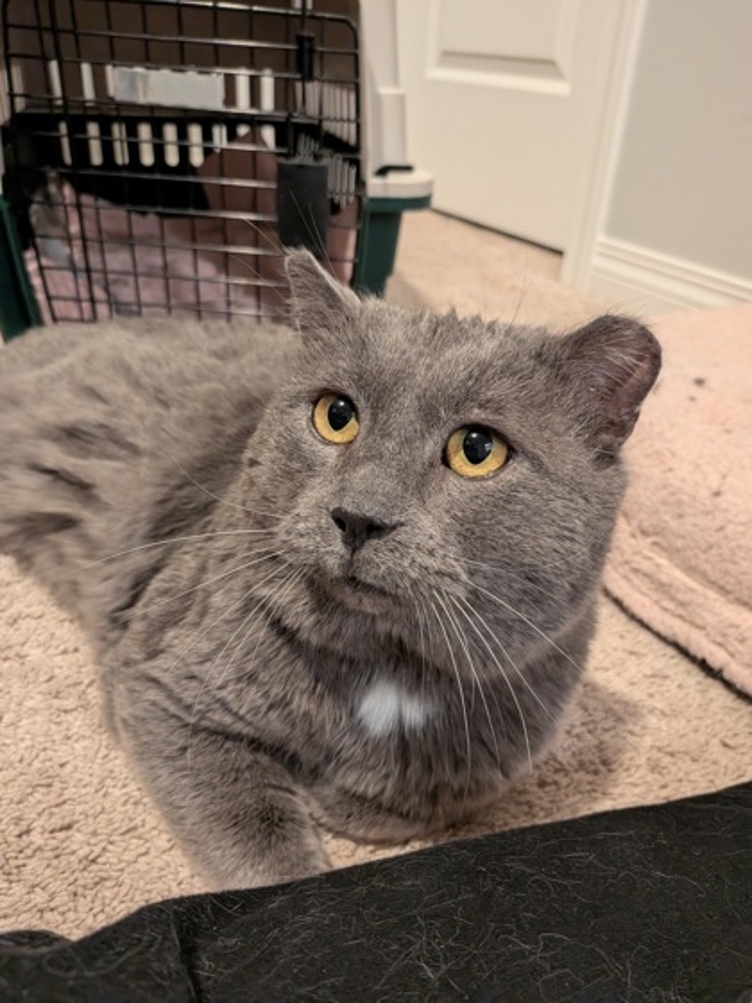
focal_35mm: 24
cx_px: 376
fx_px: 695
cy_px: 502
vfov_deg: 71.6
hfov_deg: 56.8
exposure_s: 1/34.6
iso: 912
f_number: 1.7
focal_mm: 4.53
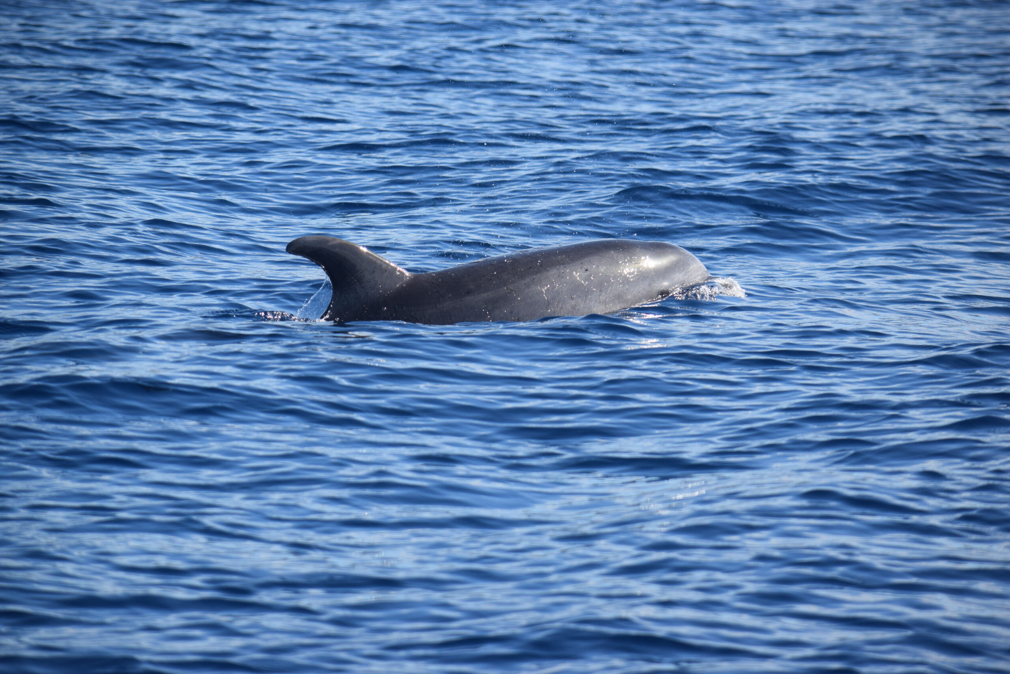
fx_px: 5892
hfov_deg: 9.8
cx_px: 505
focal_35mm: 210
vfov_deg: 6.5
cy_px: 337
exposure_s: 1/1600
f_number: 6.3
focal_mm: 140
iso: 400
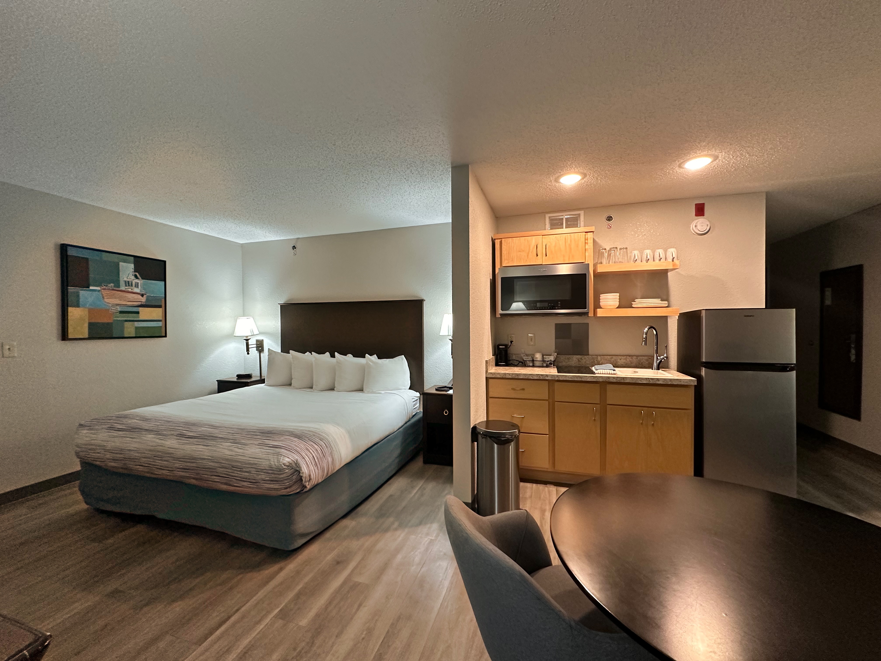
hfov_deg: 102.1
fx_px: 356
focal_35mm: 14
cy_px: 330
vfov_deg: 85.7
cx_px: 440
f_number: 2.2
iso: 320
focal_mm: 2.22
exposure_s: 1/60
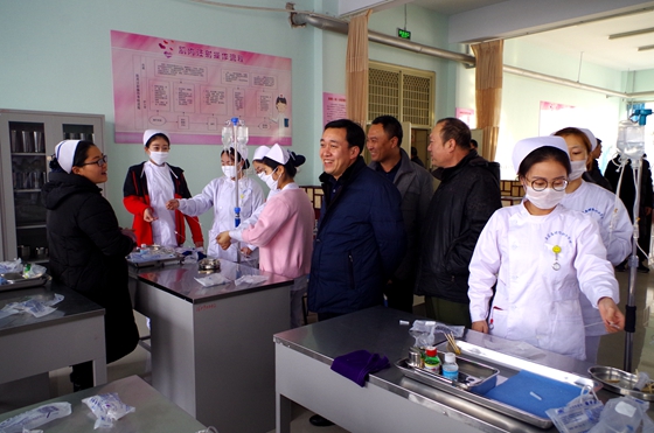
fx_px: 490
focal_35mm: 27
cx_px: 327
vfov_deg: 47.7
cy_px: 216
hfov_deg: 67.5
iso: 800
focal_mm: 18
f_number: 5
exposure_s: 1/40
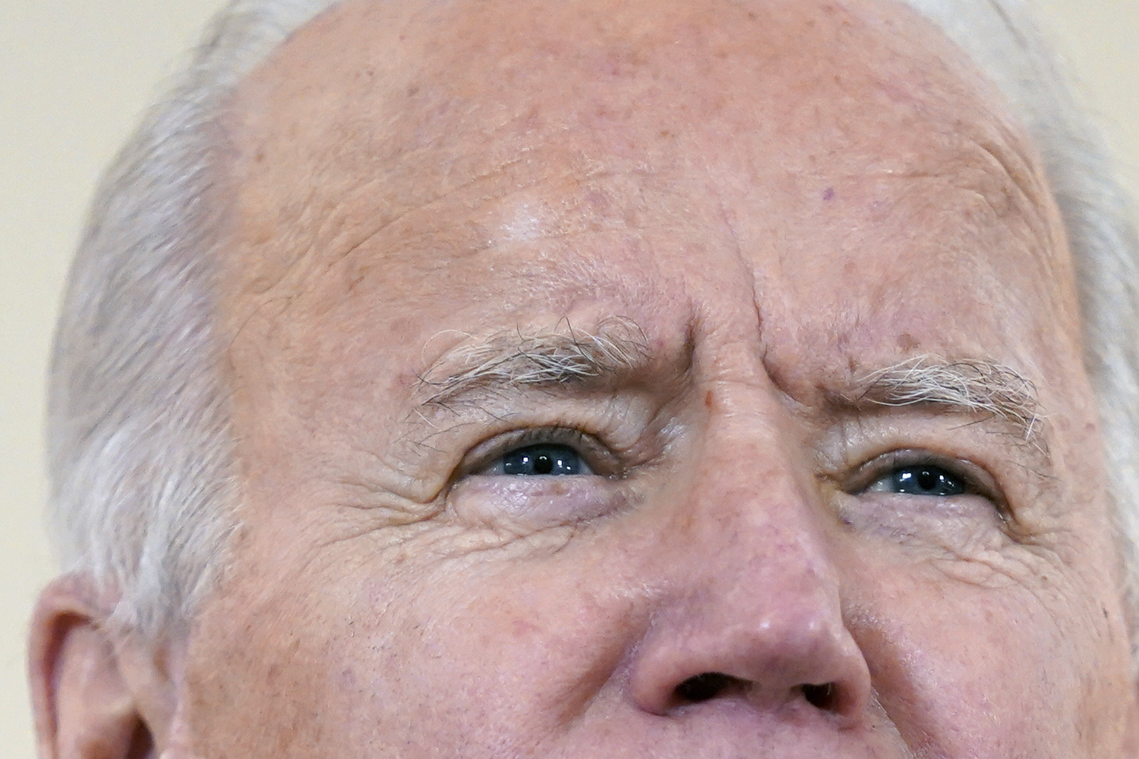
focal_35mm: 693
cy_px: 1203
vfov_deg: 2.0
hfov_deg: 3.0
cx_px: 741
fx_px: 21920
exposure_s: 1/200
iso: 2500
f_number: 2.8
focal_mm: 200
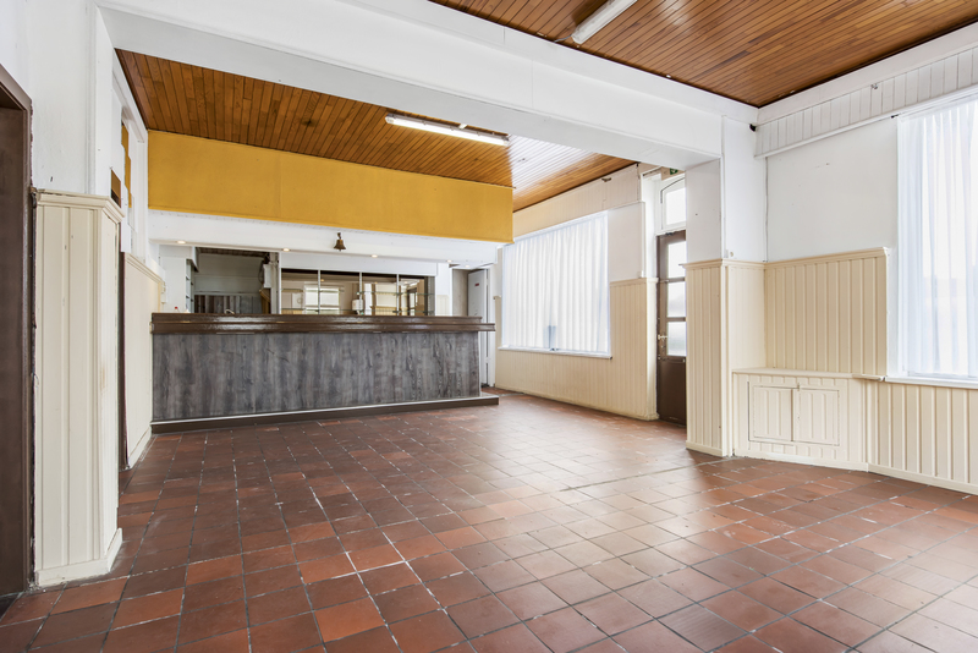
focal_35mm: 18
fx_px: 489
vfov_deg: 67.4
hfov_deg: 90.0
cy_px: 326
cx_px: 489
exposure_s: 1/5
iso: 125
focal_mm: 18
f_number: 11
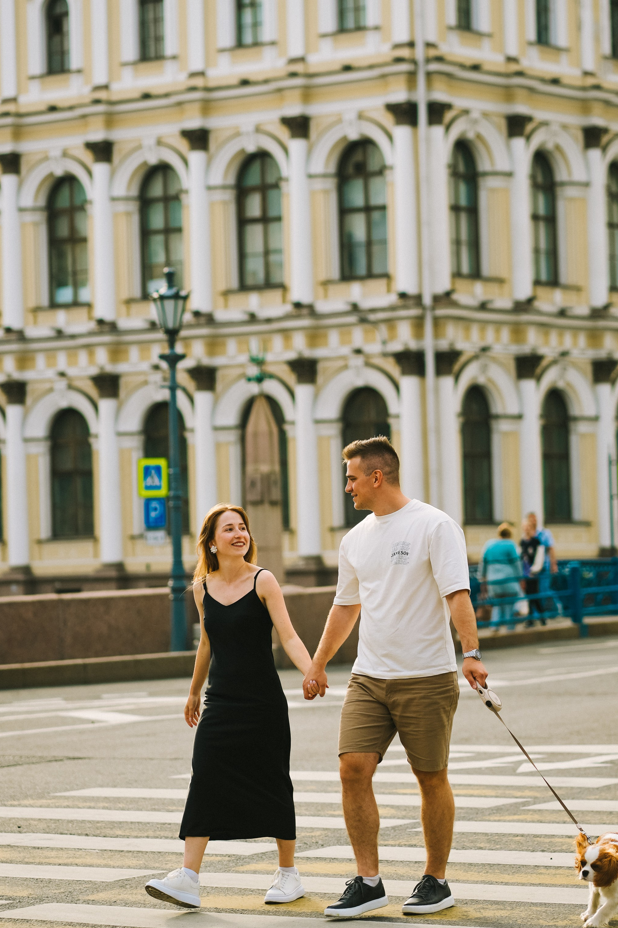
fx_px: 2961
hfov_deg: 11.9
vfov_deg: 17.8
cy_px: 387
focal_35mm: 115
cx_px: 337
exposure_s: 1/2000
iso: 125
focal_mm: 85
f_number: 2.5
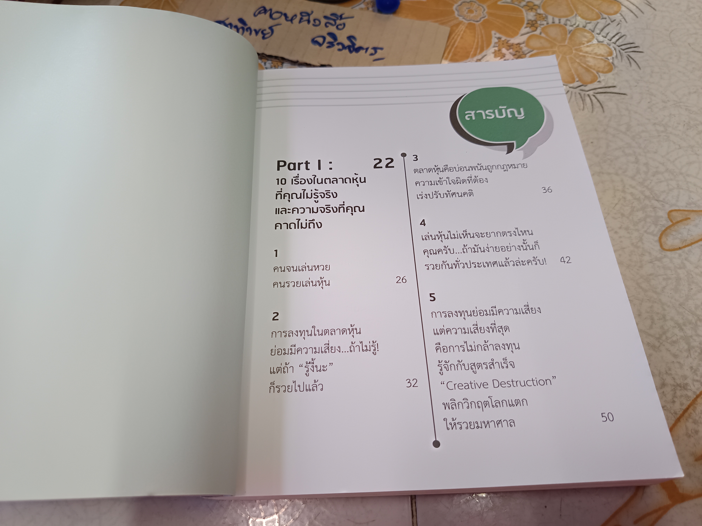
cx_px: 351
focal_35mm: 24
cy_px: 263
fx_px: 487
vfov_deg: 56.8
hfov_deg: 71.6
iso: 608
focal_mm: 5.31
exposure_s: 1/50
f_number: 1.7
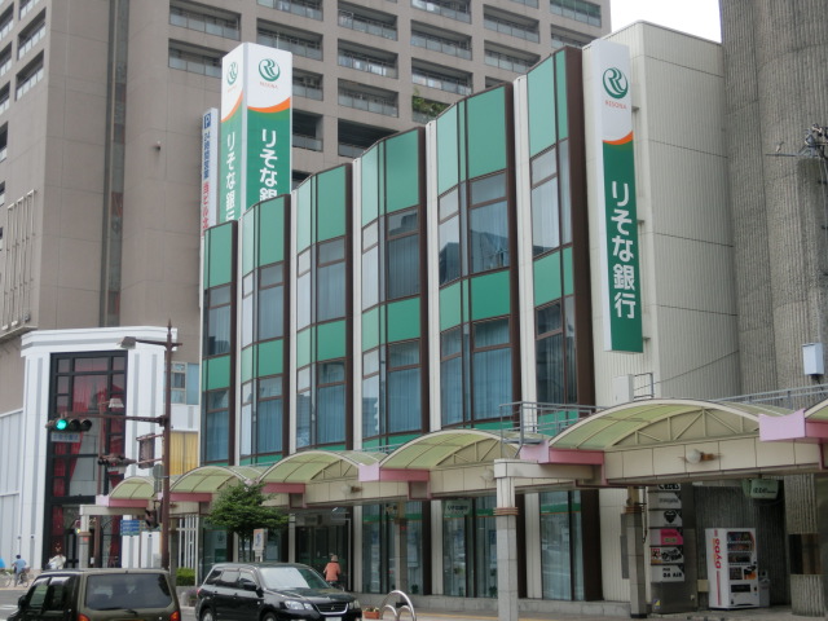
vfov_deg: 29.1
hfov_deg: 38.2
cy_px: 310
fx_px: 1196
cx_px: 414
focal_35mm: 50
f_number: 4.3
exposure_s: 1/320
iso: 80
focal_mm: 9.16
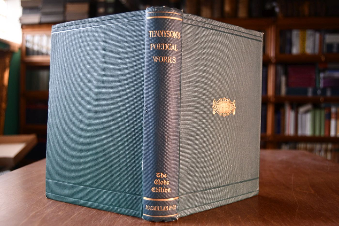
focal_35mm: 30
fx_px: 282
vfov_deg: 43.6
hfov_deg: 61.9
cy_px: 113
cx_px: 170
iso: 1250
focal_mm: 20
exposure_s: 1/125
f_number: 3.5
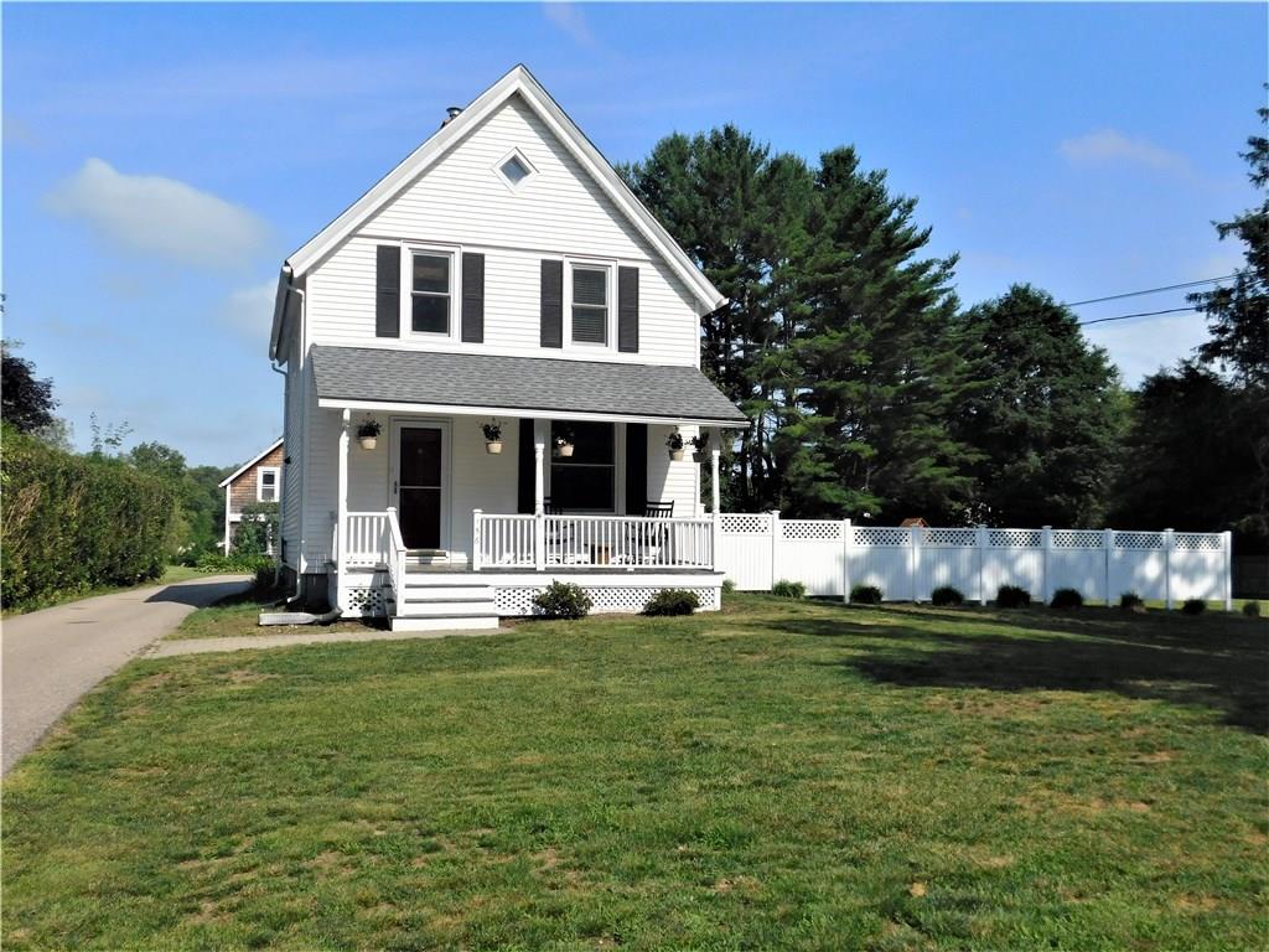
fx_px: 1100
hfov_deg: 60.0
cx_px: 634
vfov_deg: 46.8
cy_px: 476
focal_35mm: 30
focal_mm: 5.3
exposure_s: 1/800
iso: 125
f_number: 6.4
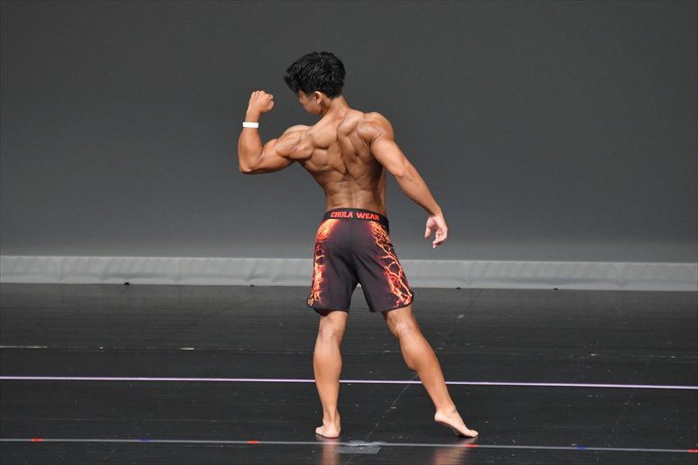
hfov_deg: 5.5
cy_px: 232
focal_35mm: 375
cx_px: 349
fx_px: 7267
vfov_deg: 3.7
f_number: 5.6
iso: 4000
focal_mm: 250
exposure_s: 1/400
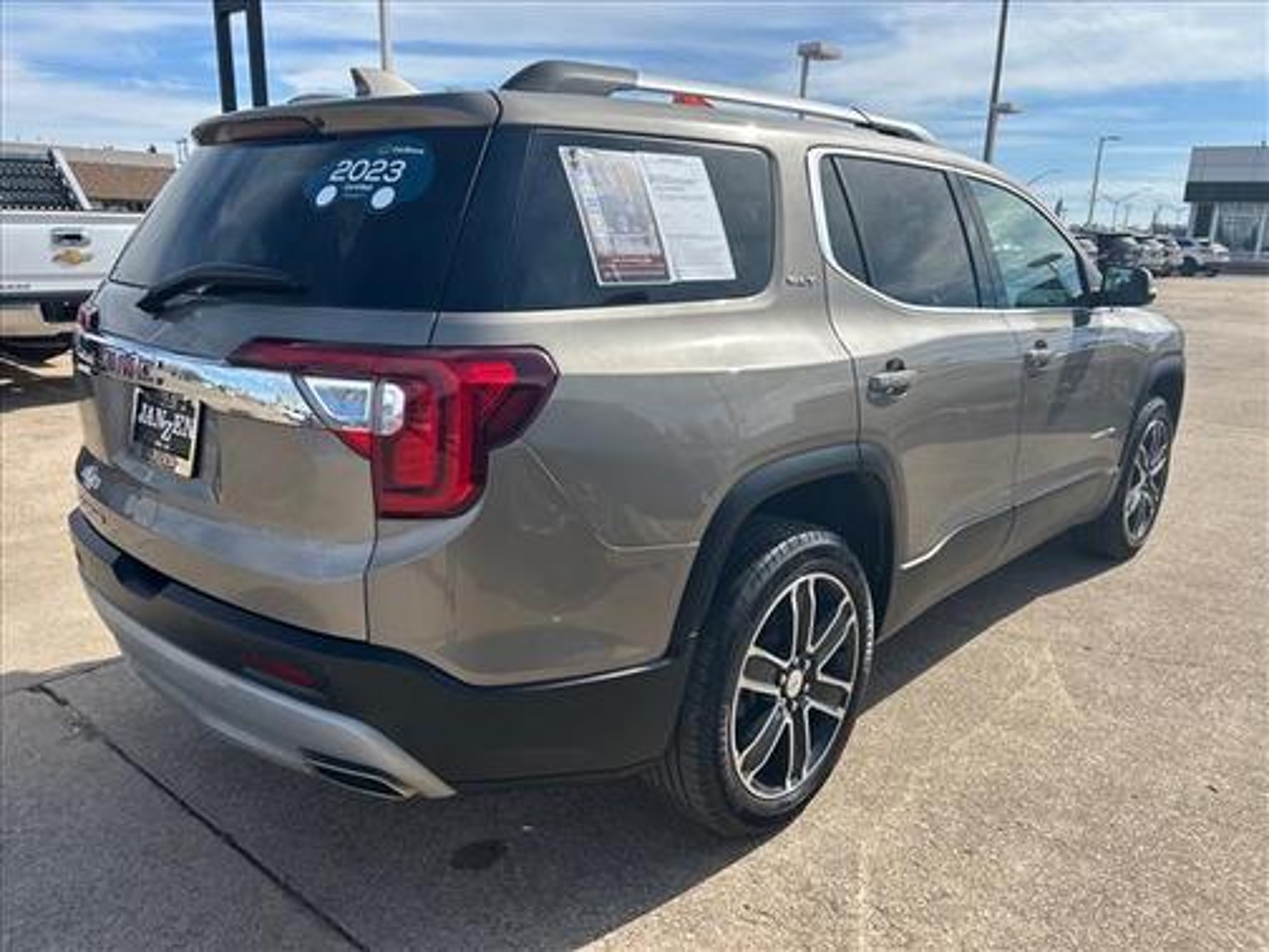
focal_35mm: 26
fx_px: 953
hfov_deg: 67.3
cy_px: 476
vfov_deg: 53.1
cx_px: 634
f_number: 1.5
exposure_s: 1/3704
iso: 50
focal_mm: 5.7
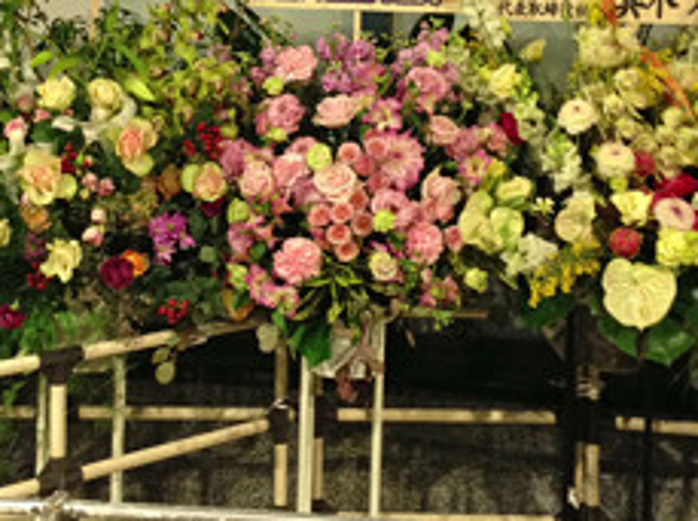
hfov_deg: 29.8
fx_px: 1309
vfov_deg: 22.4
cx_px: 277
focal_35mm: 65
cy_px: 149
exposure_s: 1/20
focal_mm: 4.13
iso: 200
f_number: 2.4
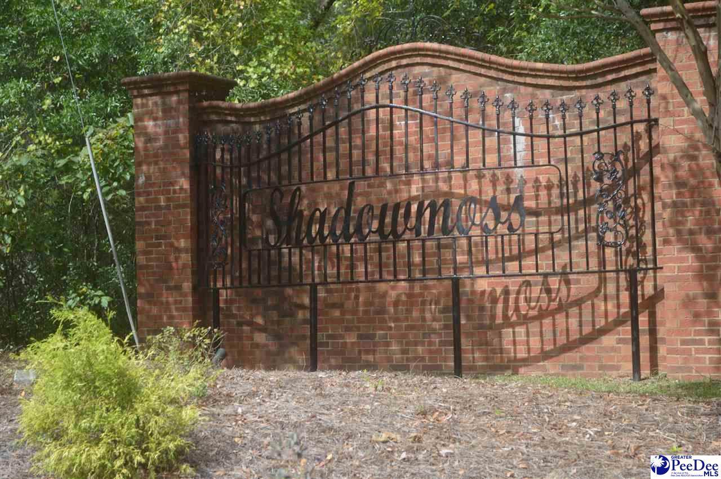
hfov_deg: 29.9
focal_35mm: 68
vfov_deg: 20.1
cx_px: 360
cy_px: 240
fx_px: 1351
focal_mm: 45
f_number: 6.3
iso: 100
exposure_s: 1/160
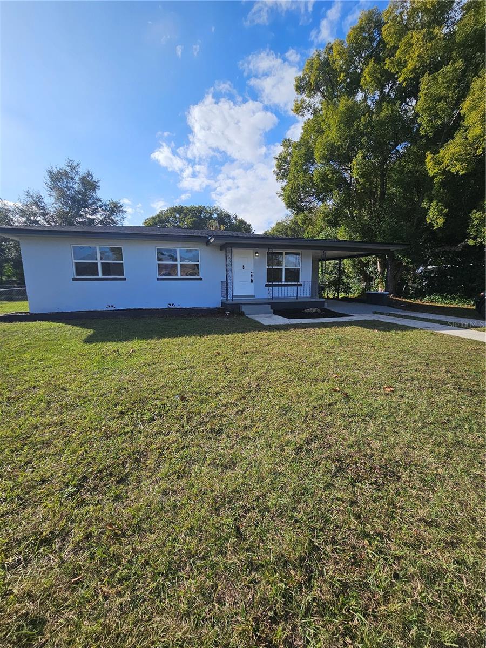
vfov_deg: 106.2
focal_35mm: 13
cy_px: 324
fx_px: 243
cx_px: 243
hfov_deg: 89.9
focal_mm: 2.2
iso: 50
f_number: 2.2
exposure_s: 1/2410
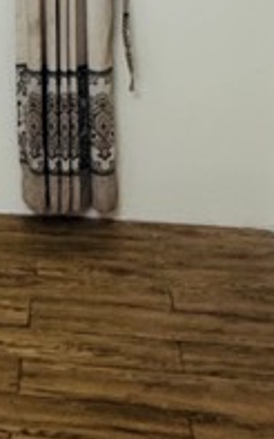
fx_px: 921
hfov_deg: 15.9
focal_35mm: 77
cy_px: -131
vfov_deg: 23.7
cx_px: -100
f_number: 2.2
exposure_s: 1/50
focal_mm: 2.22
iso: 250
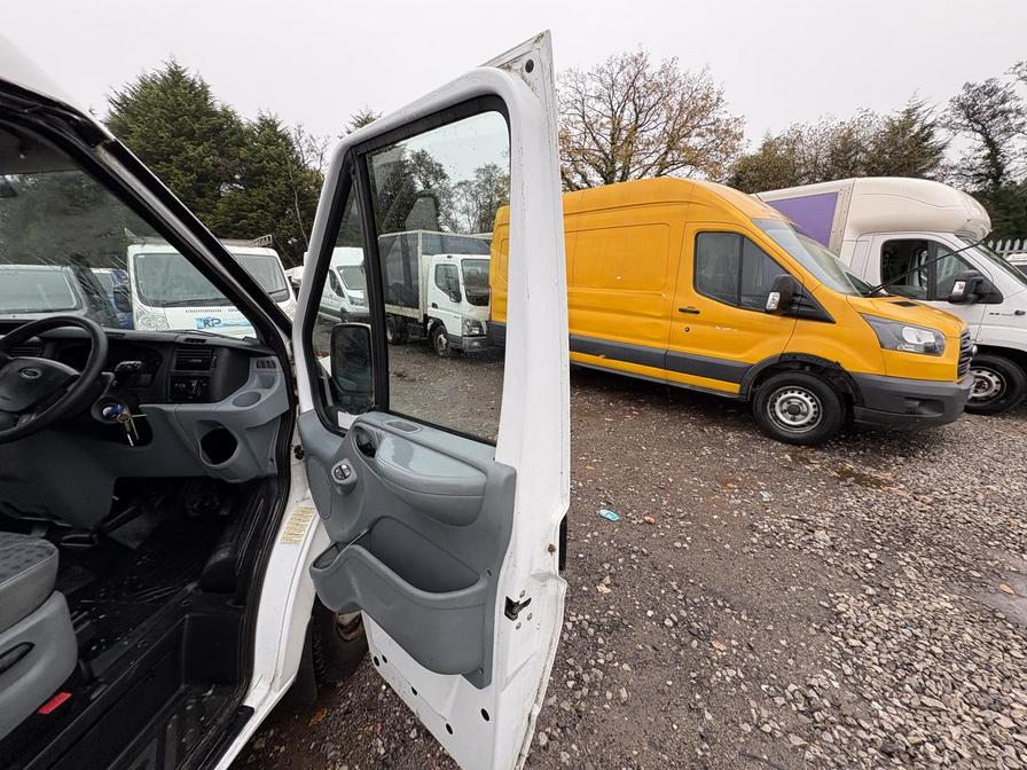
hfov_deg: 102.1
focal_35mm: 14
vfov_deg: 85.7
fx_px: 415
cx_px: 514
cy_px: 385
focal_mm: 2.22
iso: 40
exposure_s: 1/99
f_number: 2.2
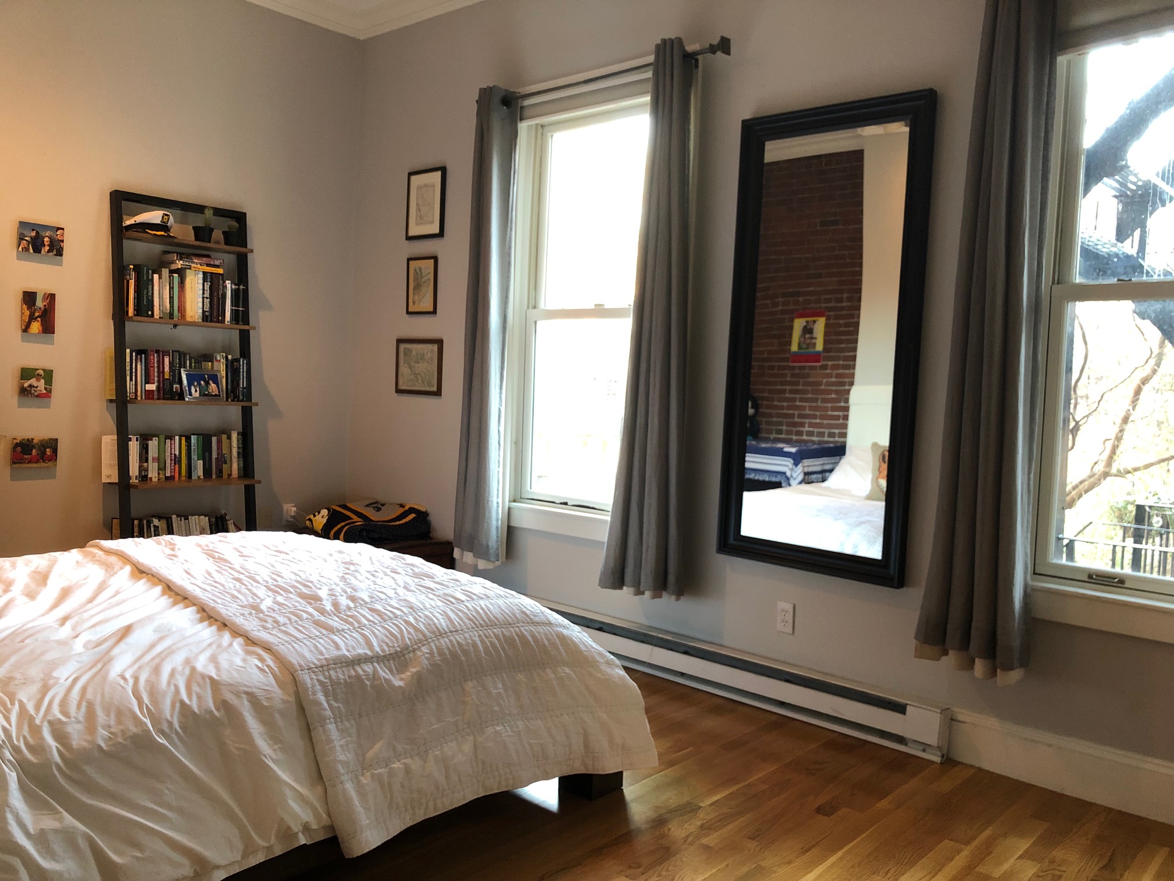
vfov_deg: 49.7
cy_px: 440
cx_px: 587
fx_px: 950
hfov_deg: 63.4
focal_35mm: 28
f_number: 1.8
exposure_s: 1/15
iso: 64
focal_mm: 4
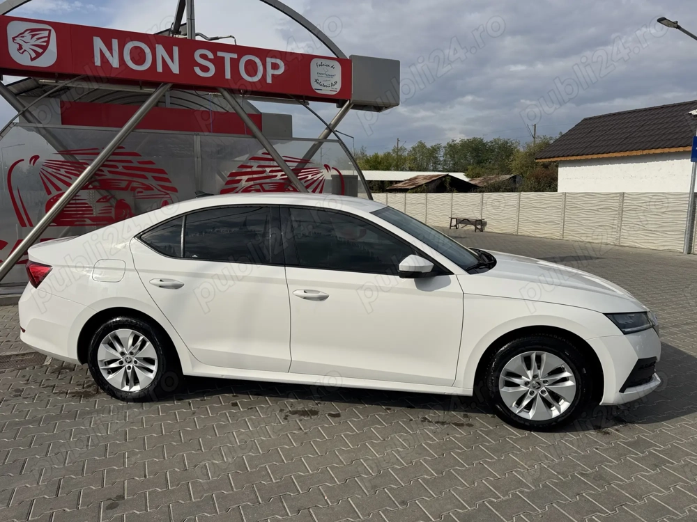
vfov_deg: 56.8
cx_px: 348
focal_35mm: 24
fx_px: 483
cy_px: 261
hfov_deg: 71.6
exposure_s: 1/12346
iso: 80
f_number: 1.78
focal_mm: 6.76
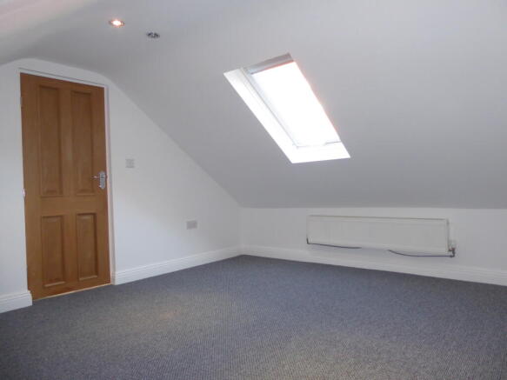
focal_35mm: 24
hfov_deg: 71.6
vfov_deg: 56.8
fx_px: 351
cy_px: 190
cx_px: 254
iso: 320
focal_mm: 4.3
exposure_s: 1/60
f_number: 3.3
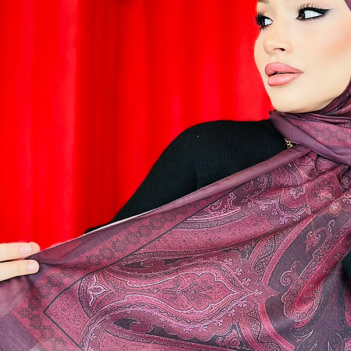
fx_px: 1170
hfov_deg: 16.9
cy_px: 206
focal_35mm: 102
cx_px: 283
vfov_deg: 17.0
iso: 125
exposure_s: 1/50
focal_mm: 6.86
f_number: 1.78
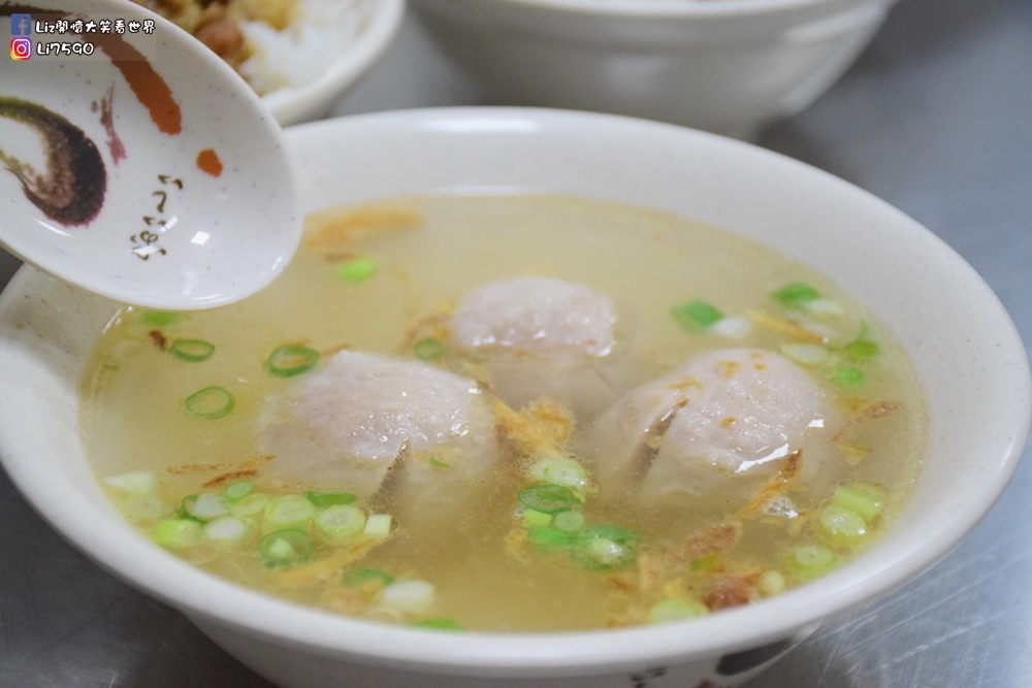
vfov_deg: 14.7
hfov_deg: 21.9
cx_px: 516
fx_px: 2666
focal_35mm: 93
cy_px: 344
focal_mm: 62
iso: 3200
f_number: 5
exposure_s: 1/250
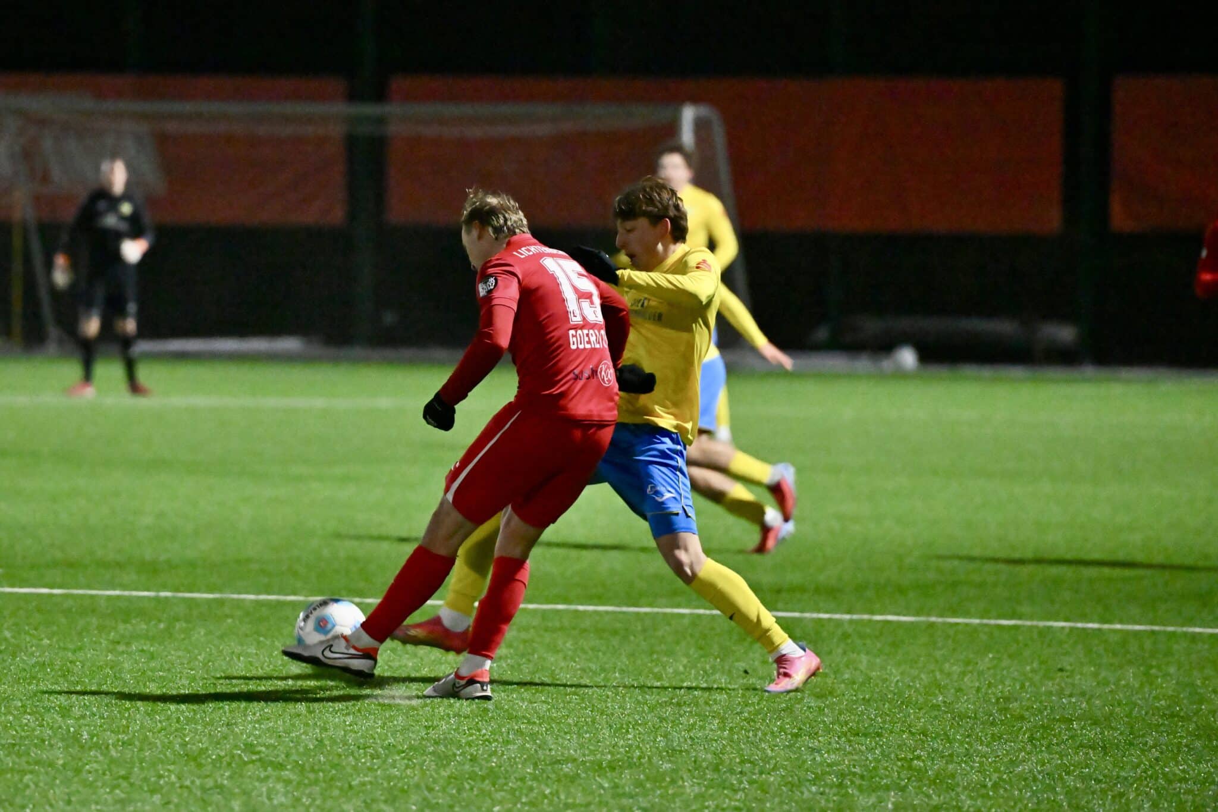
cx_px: 609
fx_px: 6766
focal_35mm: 200
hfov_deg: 10.3
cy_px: 406
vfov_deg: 6.9
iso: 10000
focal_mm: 200
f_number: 3.2
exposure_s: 1/1250
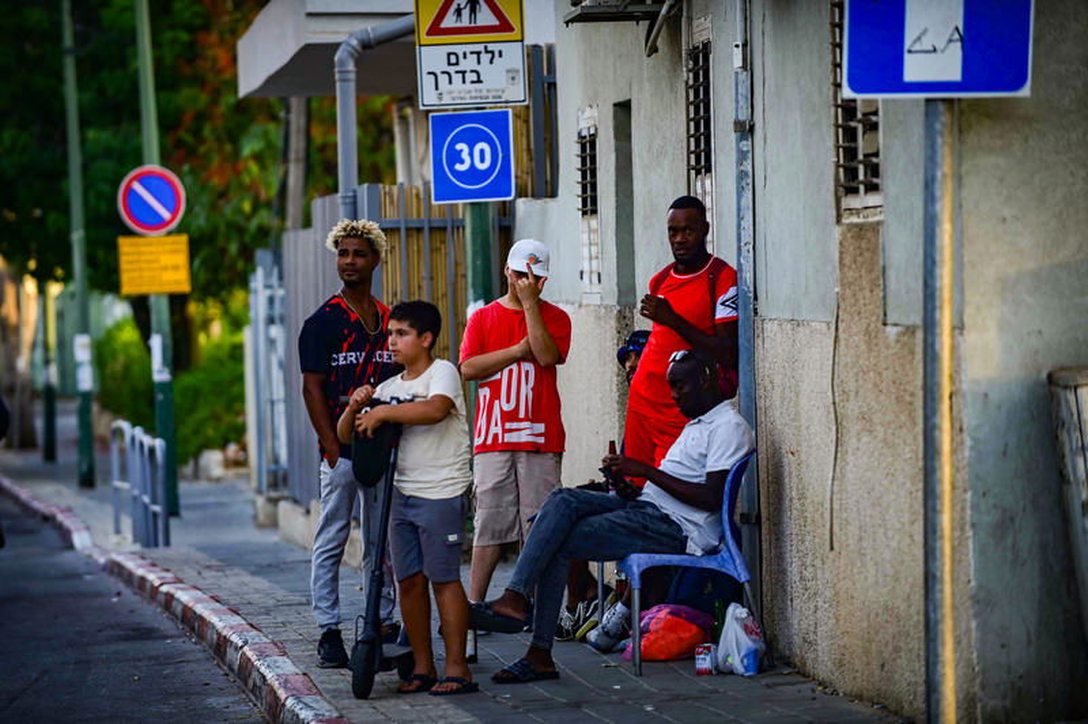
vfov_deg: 6.9
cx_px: 544
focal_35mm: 200
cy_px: 362
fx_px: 6039
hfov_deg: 10.3
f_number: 3.2
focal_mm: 200
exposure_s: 1/250
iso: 200
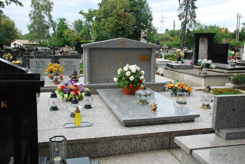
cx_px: 122
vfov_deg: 37.0
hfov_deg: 53.1
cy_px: 82
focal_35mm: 36
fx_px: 245
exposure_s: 1/125
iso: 800
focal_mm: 24
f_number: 8
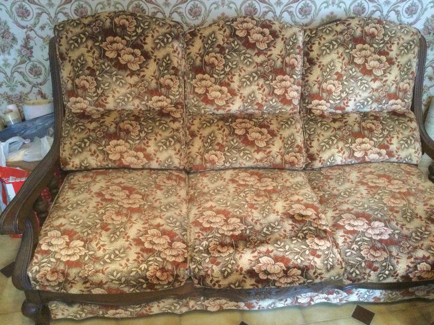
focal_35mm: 31
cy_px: 162
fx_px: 389
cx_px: 217
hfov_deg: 58.4
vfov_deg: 45.4
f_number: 2.4
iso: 500
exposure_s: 1/17
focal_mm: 3.3
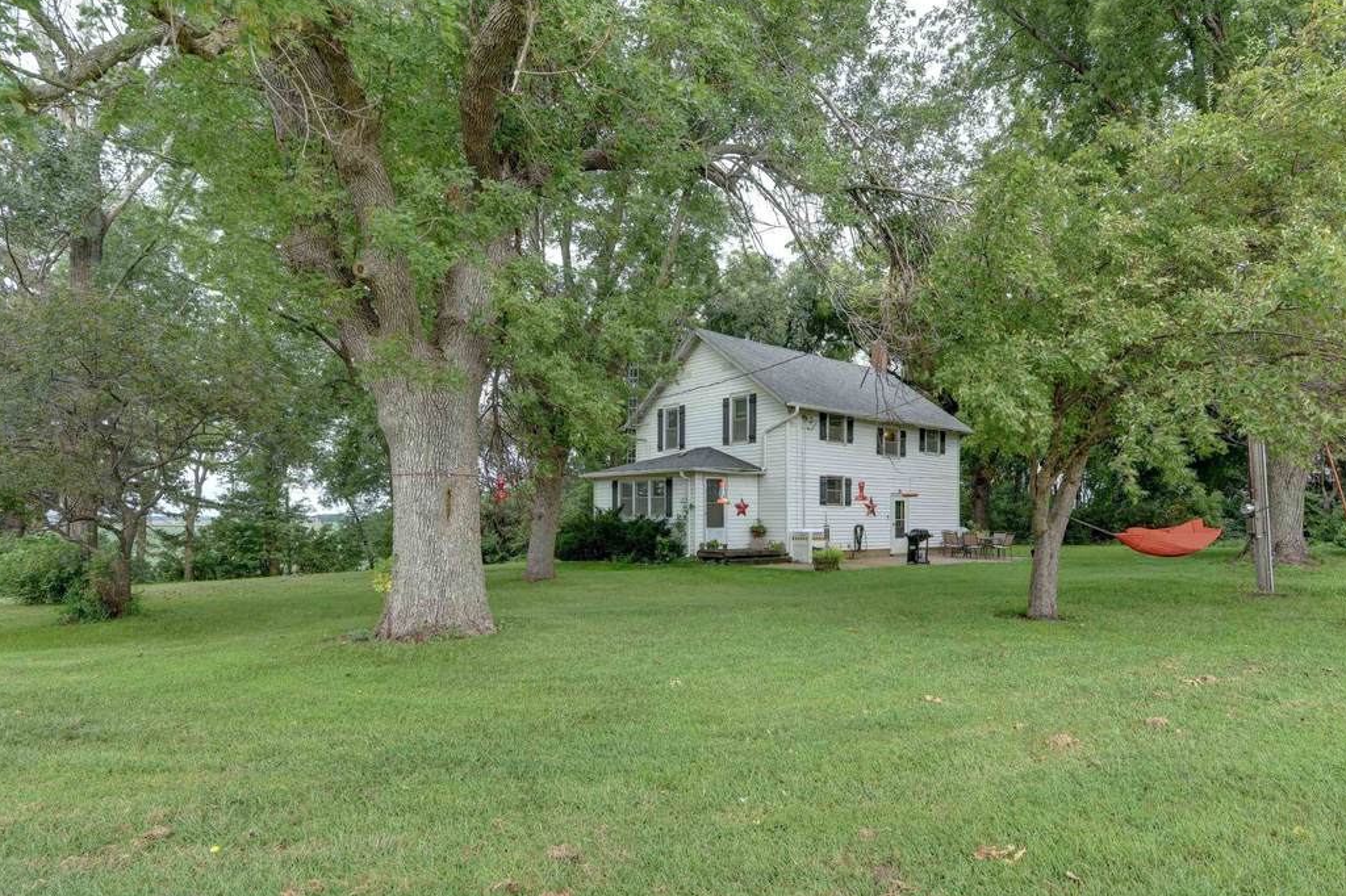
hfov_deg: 83.2
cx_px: 795
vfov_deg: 61.5
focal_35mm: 20
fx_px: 747
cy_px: 522
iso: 125
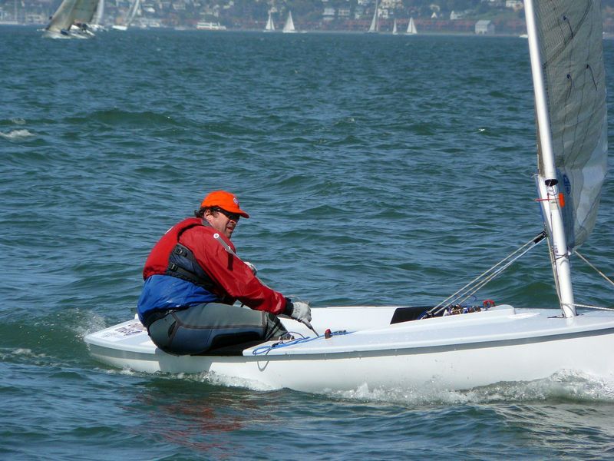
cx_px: 307
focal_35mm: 432
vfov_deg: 3.4
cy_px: 230
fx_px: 7663
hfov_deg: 4.6
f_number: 5.6
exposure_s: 1/800
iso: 100
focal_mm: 72
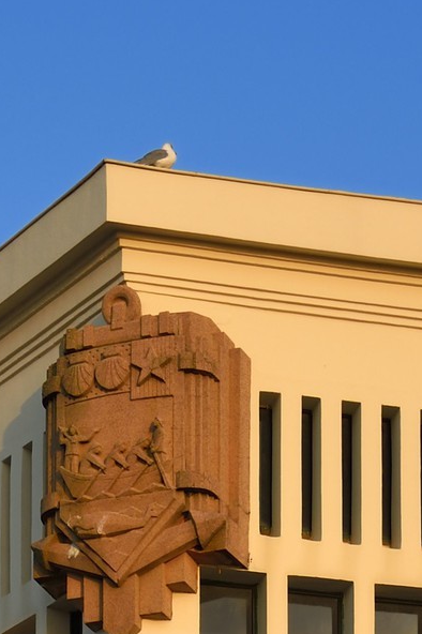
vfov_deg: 9.6
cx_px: 160
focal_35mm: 203
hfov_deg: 6.8
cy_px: 1139
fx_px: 3573
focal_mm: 50
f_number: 9
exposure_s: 1/160
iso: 200
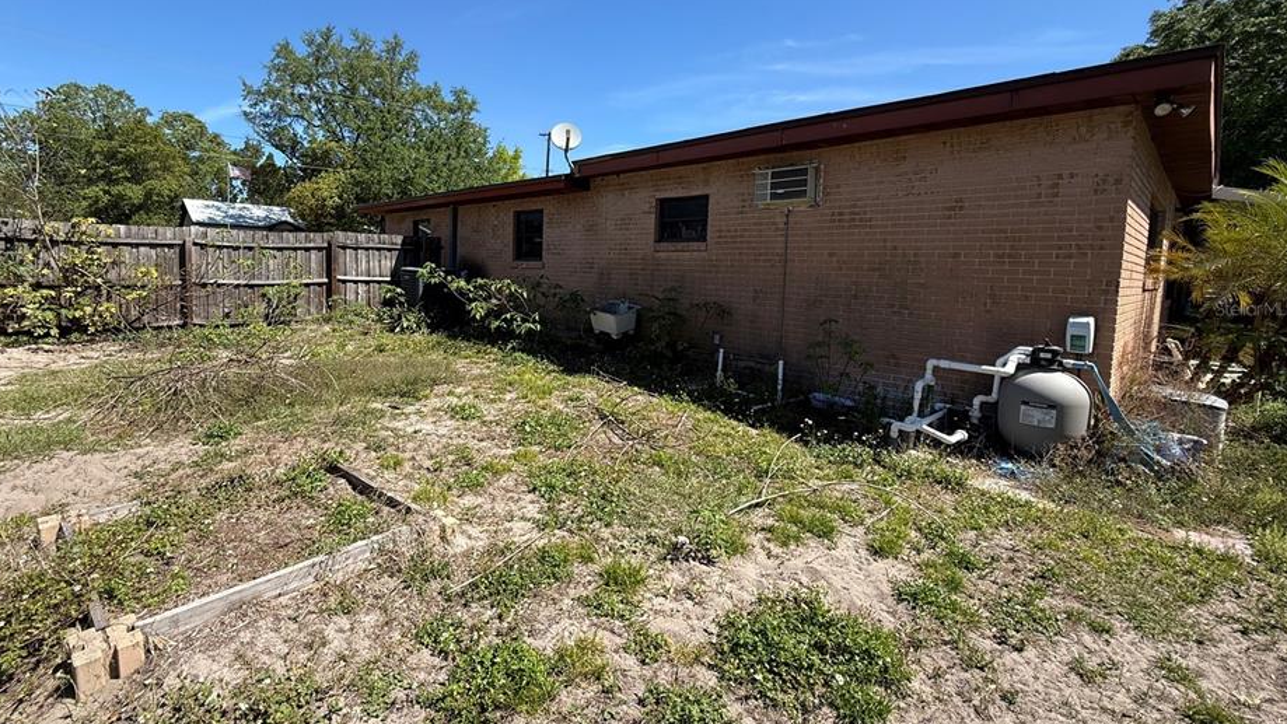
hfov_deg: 95.6
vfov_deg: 63.6
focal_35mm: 17
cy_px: 308
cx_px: 583
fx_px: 580
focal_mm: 2.22
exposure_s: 1/1050
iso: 50
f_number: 2.2
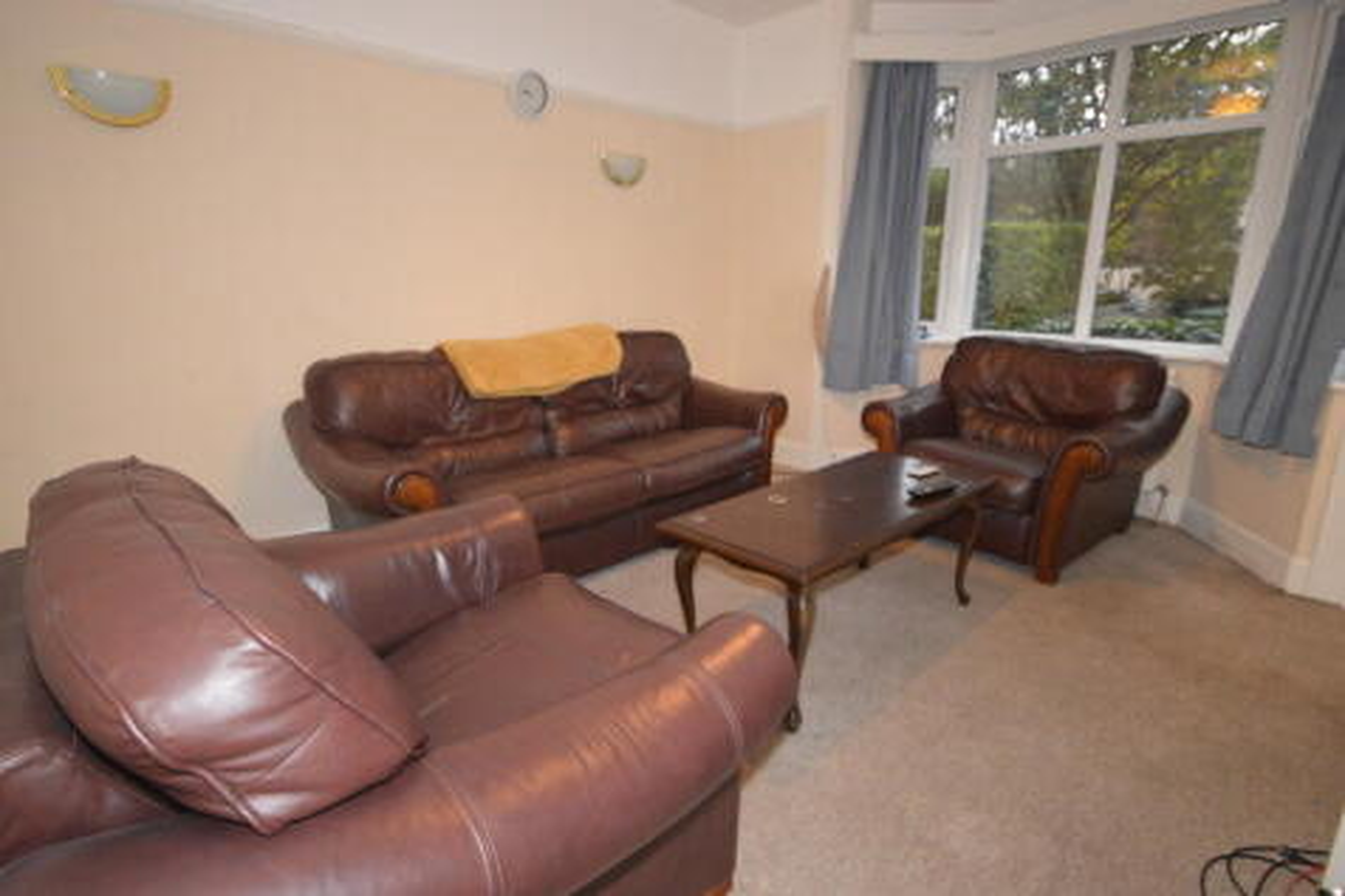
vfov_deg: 67.3
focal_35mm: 18
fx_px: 672
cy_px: 448
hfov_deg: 90.0
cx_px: 672
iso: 3200
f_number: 4.5
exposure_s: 1/60
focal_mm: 12
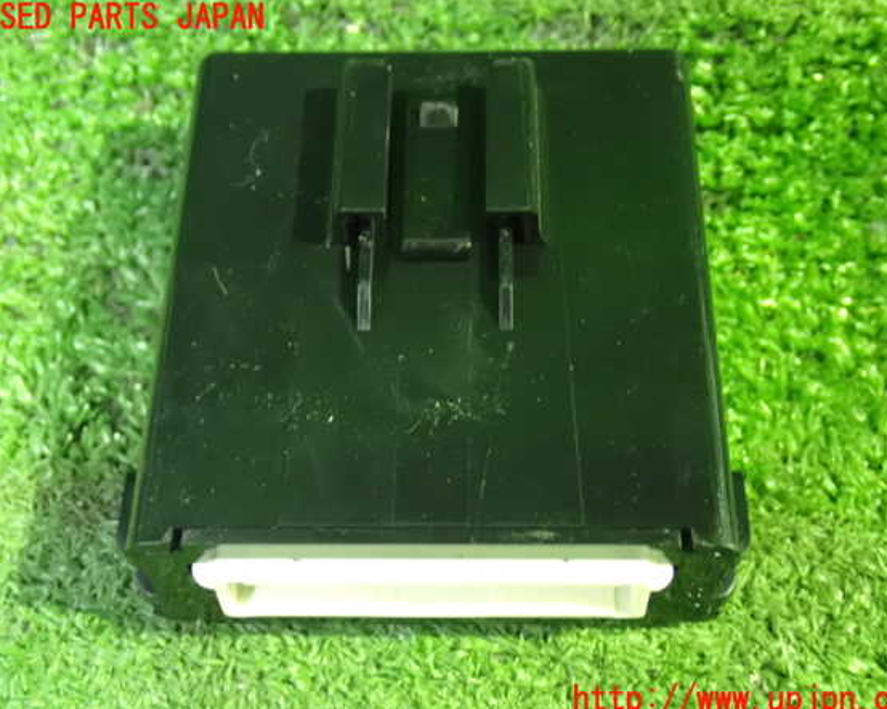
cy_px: 359
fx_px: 1391
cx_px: 454
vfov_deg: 28.6
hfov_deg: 35.4
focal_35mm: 53
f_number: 3.2
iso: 1600
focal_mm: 9.01
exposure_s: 1/13
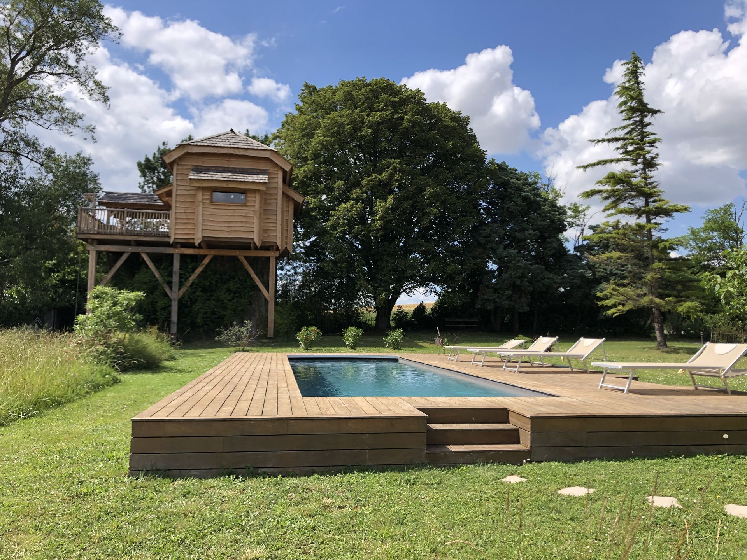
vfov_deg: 49.7
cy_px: 280
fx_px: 604
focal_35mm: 28
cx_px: 374
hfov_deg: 63.4
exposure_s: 1/1656
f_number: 1.8
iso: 20
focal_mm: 3.99
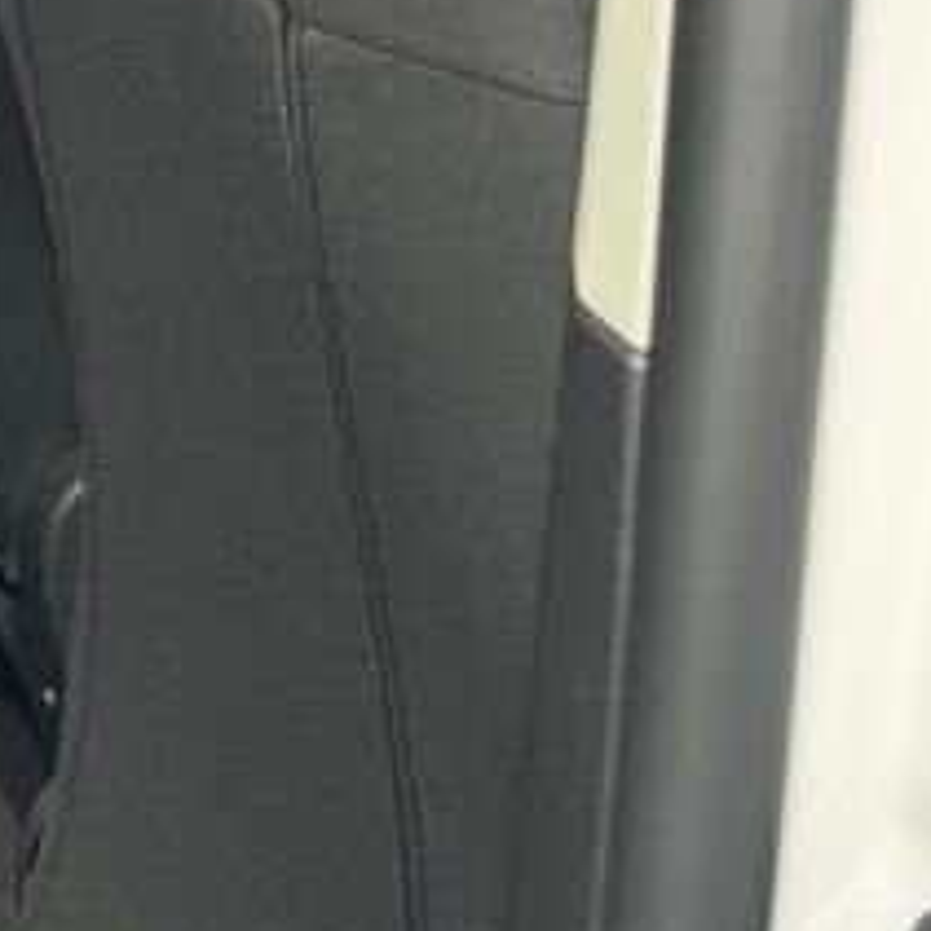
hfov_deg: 13.6
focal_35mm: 103
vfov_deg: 16.5
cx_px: -1090
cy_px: 0
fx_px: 3134
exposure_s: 1/33
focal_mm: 6.76
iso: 640
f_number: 1.78
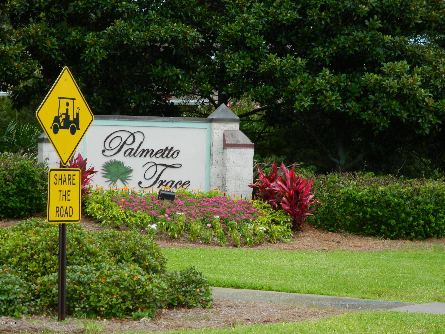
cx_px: 222
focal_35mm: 129
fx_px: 1658
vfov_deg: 11.5
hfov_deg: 15.3
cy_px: 167
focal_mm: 23.2
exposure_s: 1/250
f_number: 4.7
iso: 80
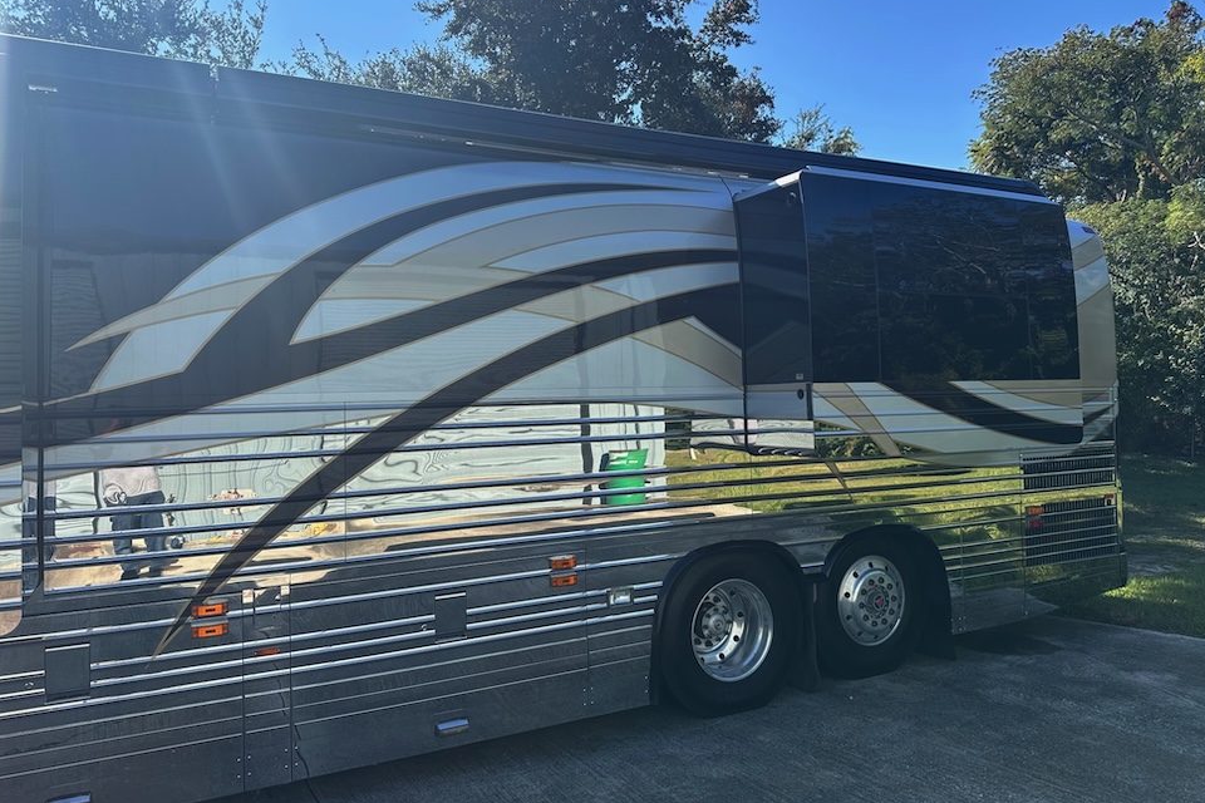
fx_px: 870
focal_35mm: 26
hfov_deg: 69.4
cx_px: 597
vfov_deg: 49.5
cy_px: 373
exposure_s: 1/2809
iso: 80
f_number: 1.78
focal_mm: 6.86
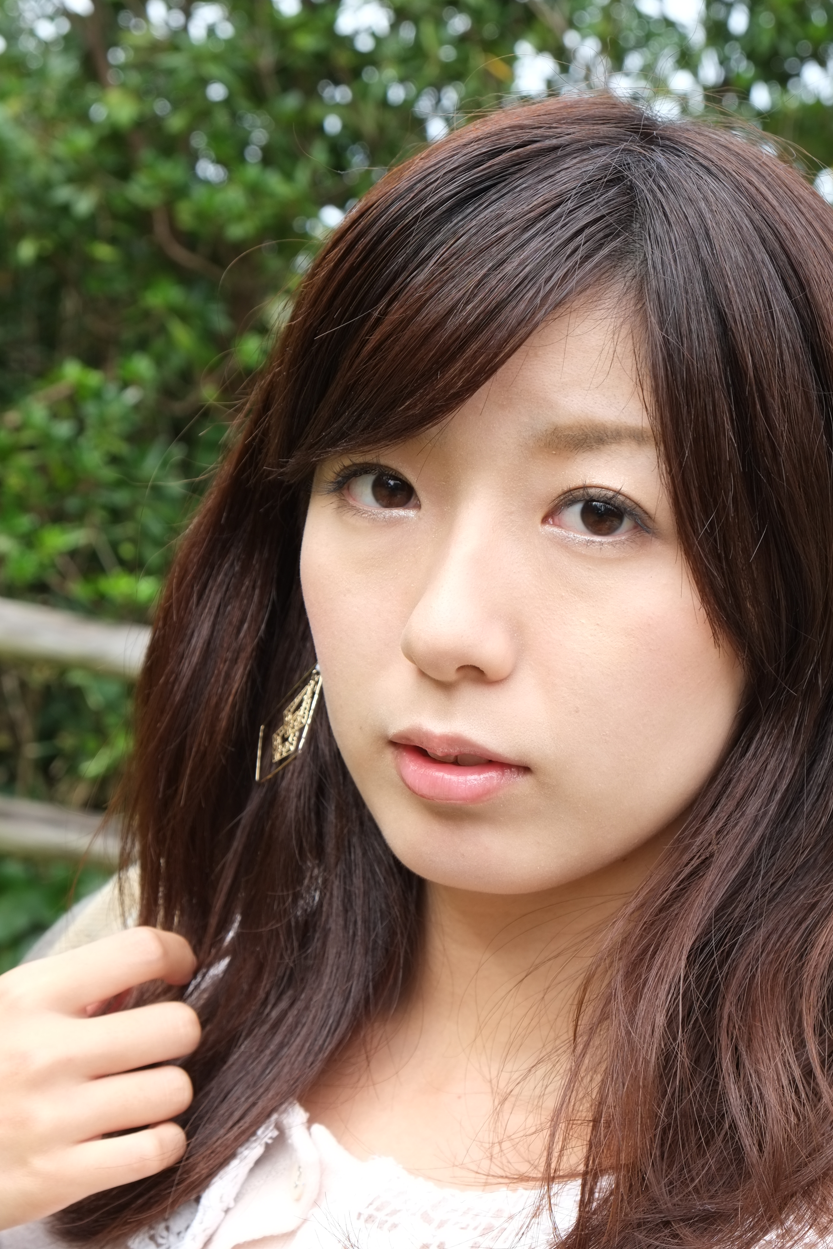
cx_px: 448
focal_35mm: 57
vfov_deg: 35.0
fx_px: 1978
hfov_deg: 23.8
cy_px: 693
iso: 200
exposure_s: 1/85
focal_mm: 32.9
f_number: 6.4
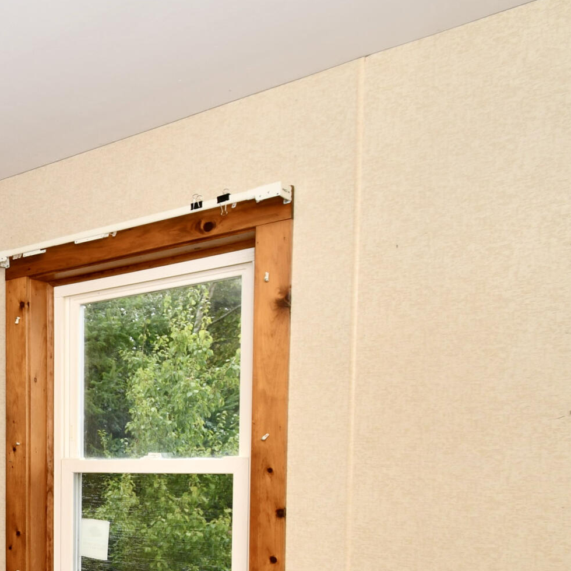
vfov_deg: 40.1
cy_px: 497
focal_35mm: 39
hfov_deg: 32.5
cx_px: -166
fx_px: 728
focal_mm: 10
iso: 200
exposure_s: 1/200
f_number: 6.3
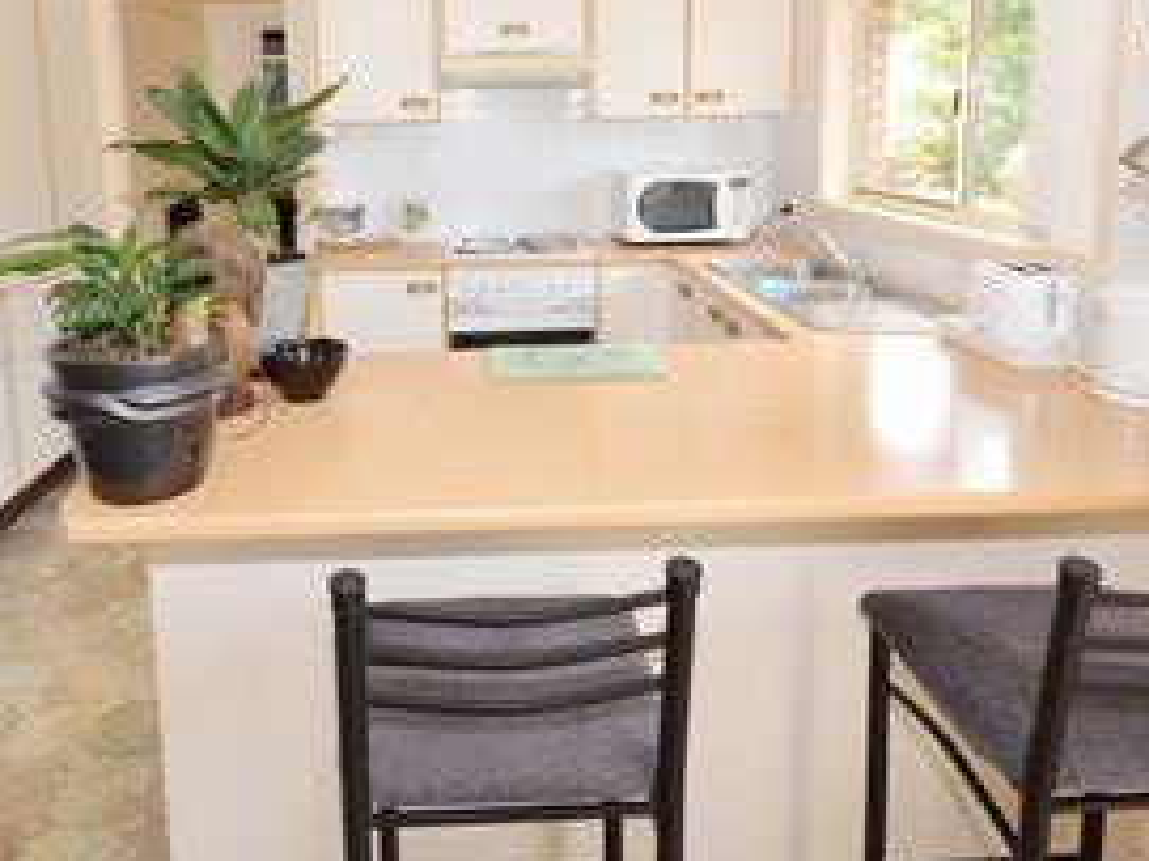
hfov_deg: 69.0
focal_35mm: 25
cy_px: 244
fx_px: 829
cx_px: 488
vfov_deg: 53.0
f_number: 5.6
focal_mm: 10
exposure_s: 1/60
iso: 400
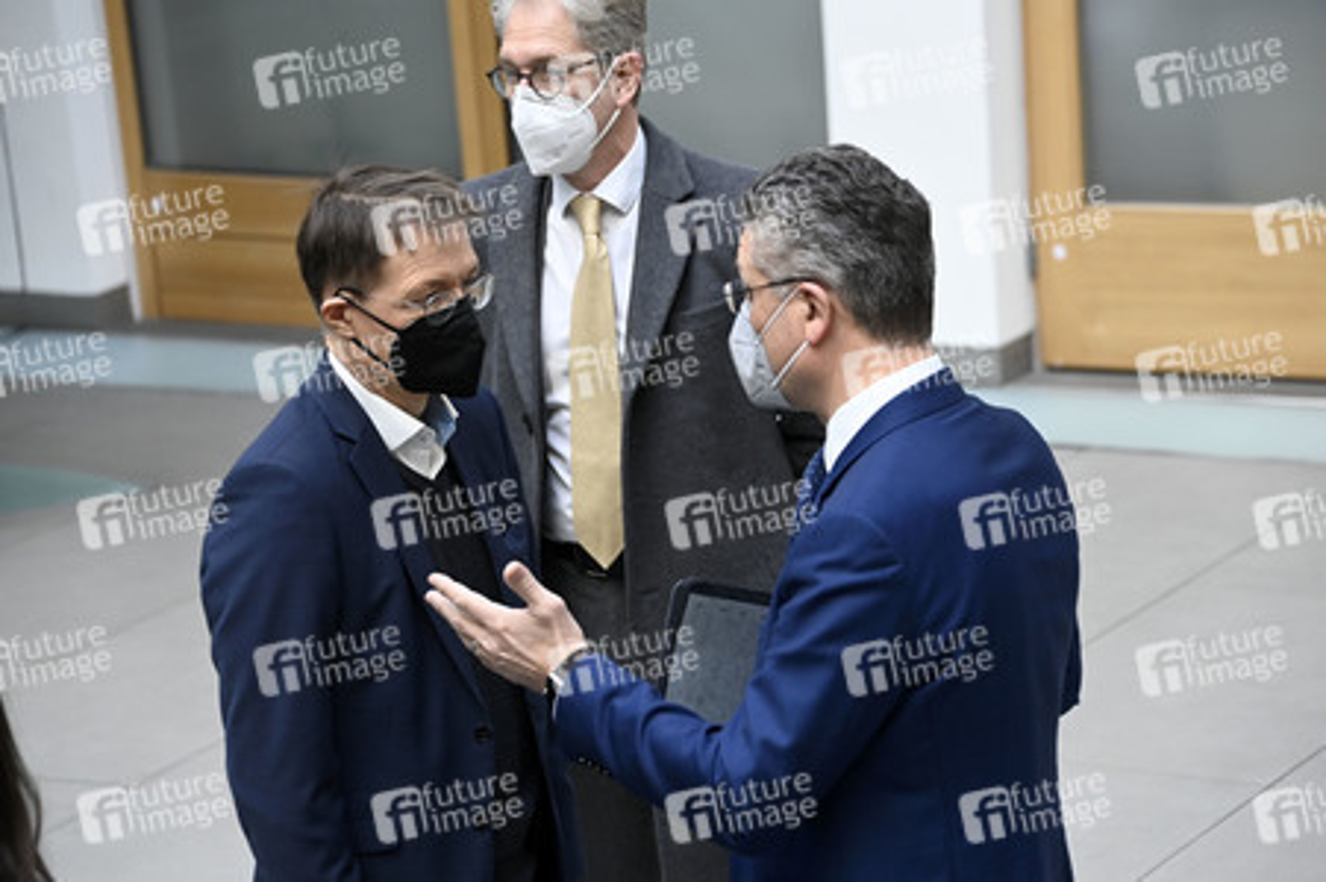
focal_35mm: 135
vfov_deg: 10.1
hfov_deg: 15.2
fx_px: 4969
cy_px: 441
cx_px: 663
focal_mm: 135
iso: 3200
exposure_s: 1/320
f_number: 5.6
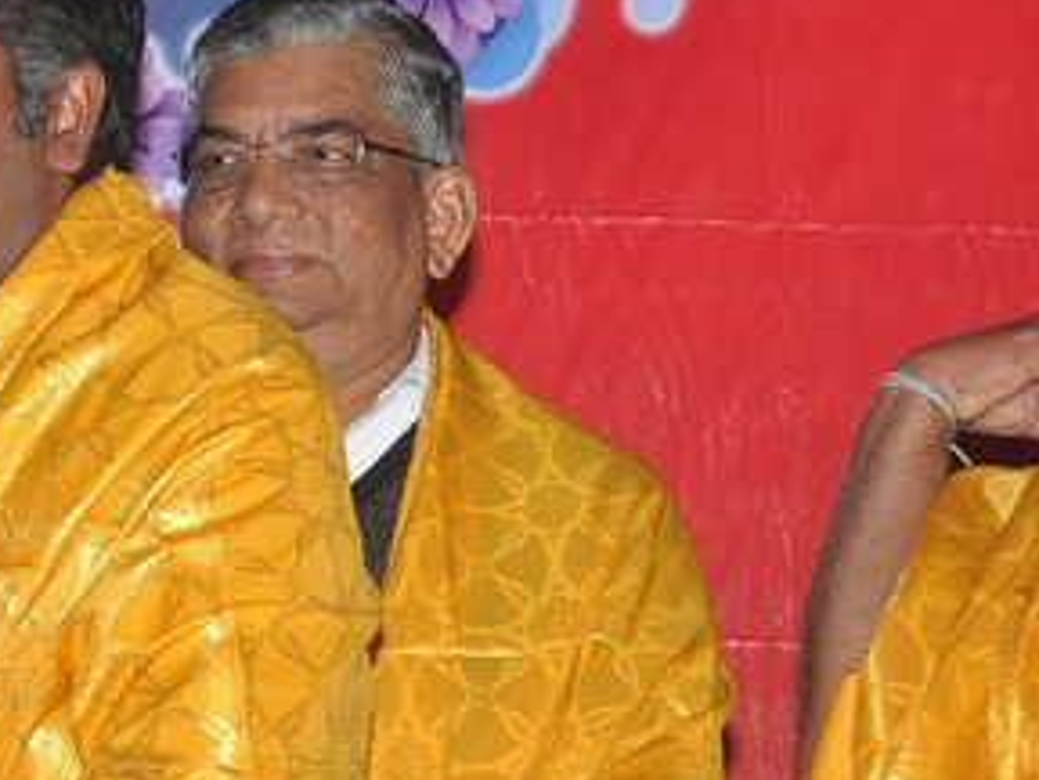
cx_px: -343
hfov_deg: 7.5
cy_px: 543
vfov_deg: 5.7
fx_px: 7814
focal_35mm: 260
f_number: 5
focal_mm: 65
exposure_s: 1/125
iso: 250
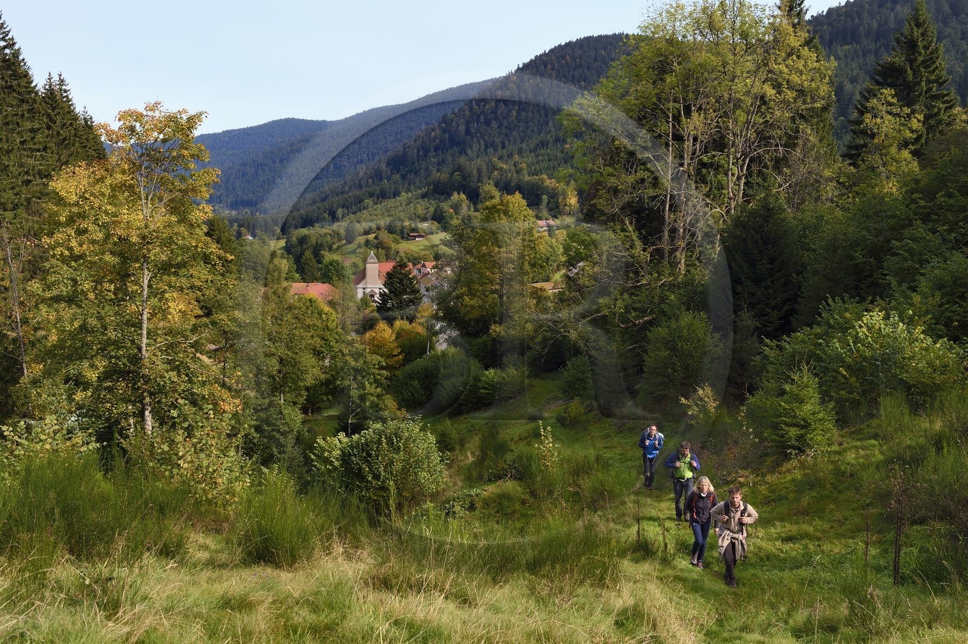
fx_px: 1021
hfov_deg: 50.7
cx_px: 484
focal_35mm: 38
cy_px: 322
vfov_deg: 35.0
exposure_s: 1/200
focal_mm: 38
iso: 200
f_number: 10
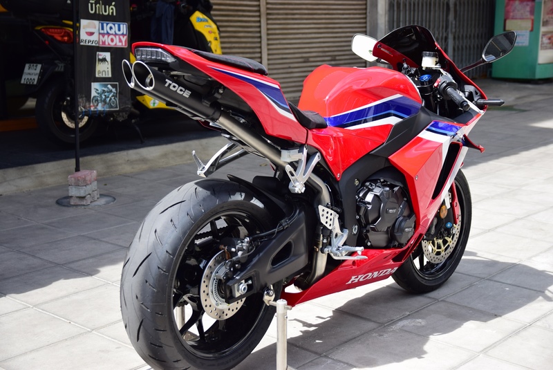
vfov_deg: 23.8
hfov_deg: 35.0
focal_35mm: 57
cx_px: 276
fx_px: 876
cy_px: 185
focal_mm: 38
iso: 320
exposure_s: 1/1000
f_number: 3.5
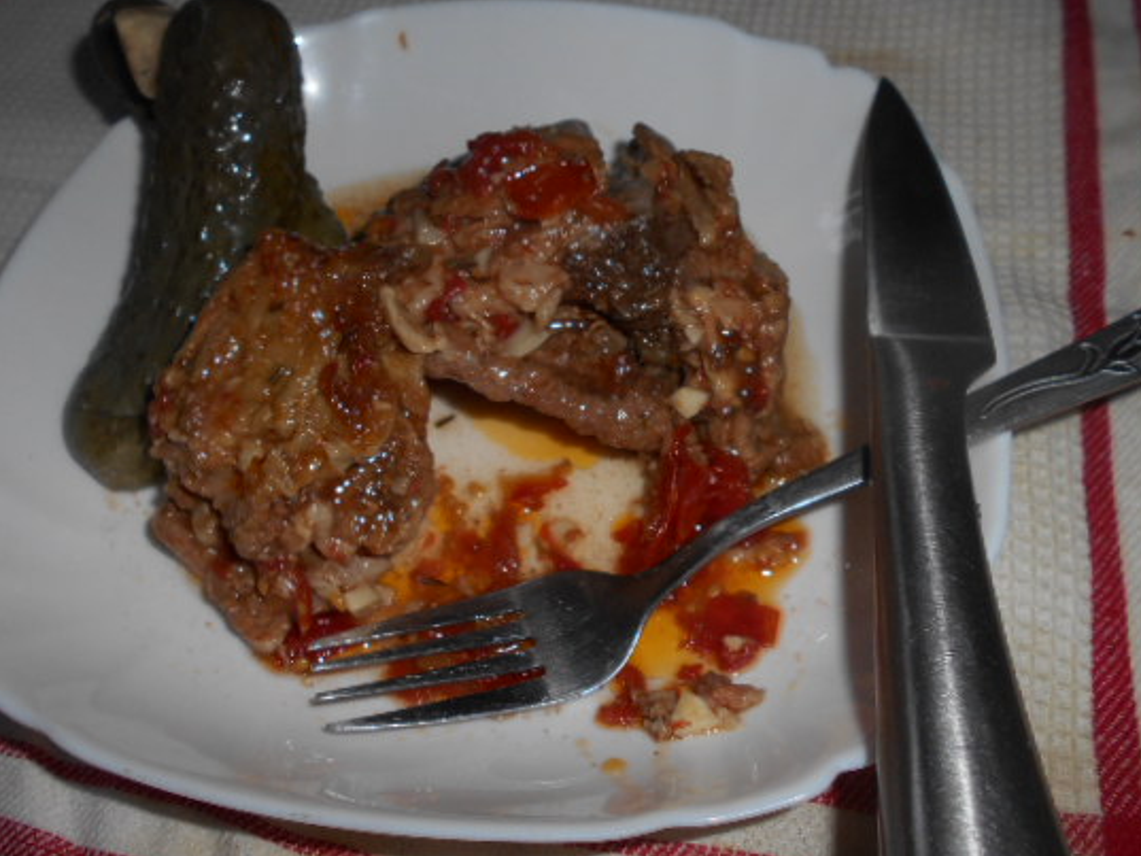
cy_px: 401
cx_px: 508
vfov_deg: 45.4
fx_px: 1022
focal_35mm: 31
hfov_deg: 58.2
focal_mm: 4.6
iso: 80
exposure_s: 1/25
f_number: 8
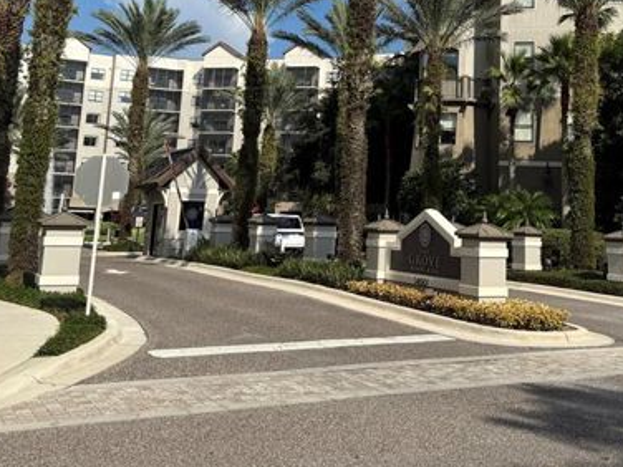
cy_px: 70
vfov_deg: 31.1
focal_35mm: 45
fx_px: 810
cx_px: 430
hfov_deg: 41.4
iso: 80
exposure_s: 1/5319
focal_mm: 6.76
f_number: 1.78
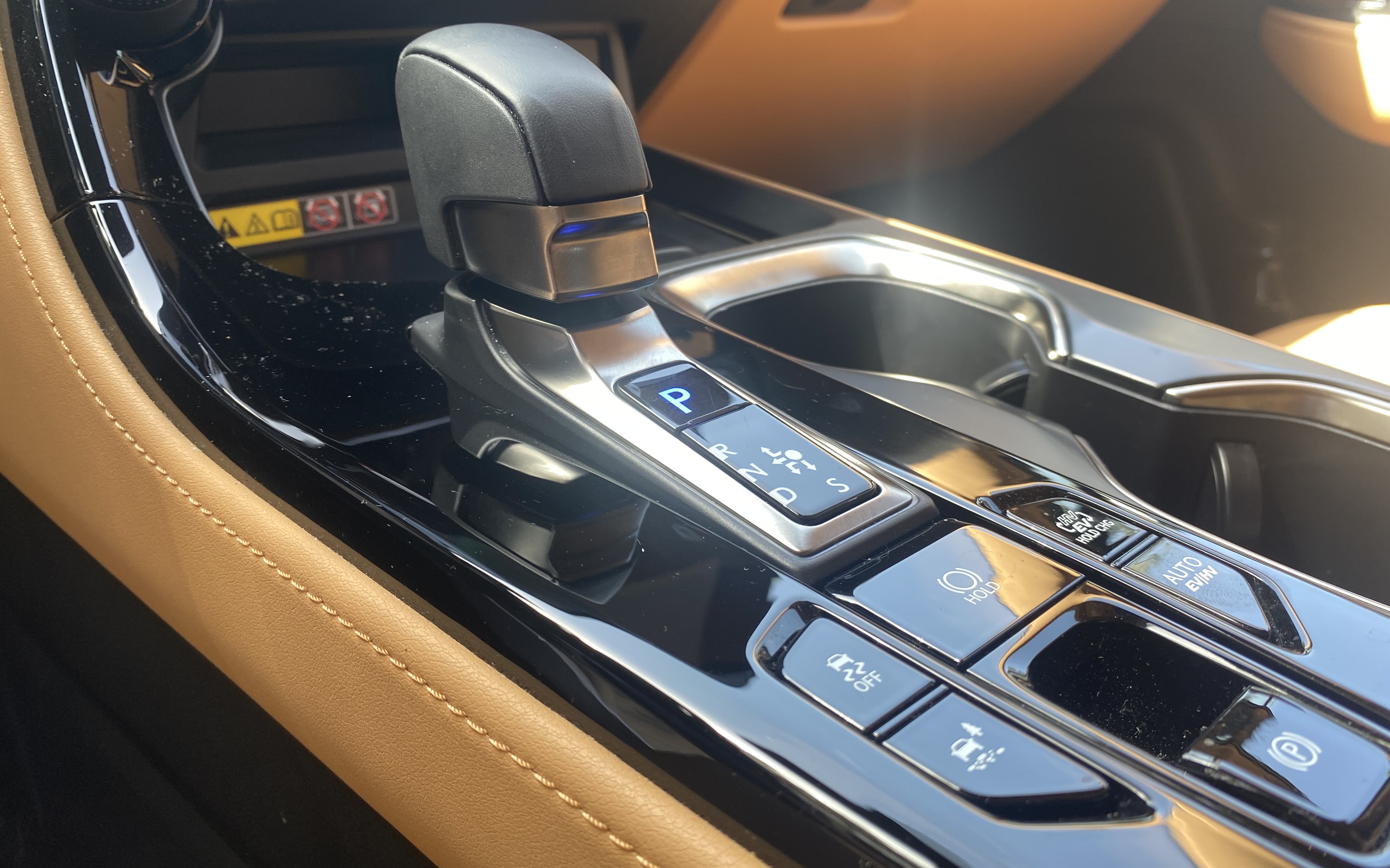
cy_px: 417
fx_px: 1061
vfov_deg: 44.5
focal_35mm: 28
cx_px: 701
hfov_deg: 66.5
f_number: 1.8
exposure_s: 1/100
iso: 64
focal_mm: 4.25
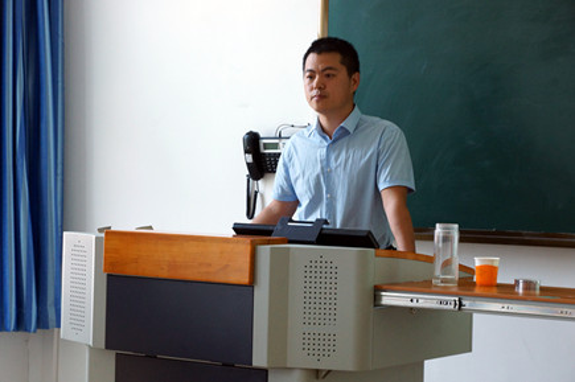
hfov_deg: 22.6
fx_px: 1436
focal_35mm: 90
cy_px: 191
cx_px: 288
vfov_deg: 15.2
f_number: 9
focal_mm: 60
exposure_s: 1/15
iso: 800
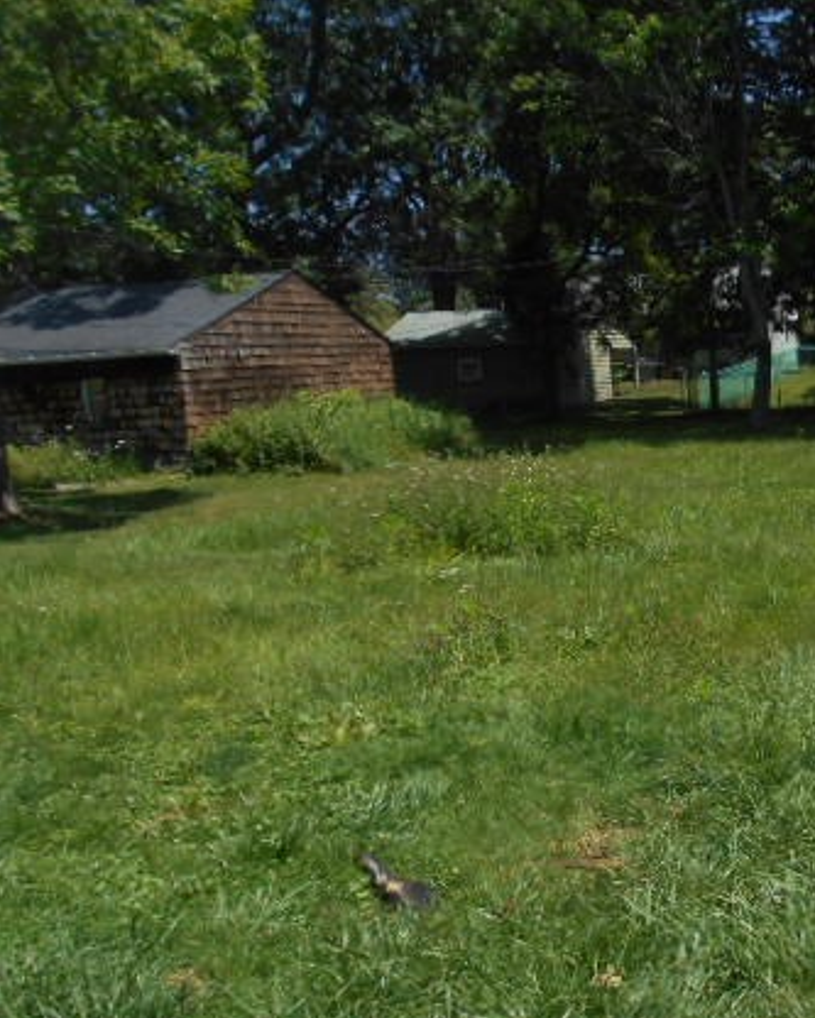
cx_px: 702
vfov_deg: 46.7
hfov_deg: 36.3
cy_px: 585
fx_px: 1175
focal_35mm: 39
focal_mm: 4.6
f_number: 3.2
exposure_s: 1/1000
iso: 80
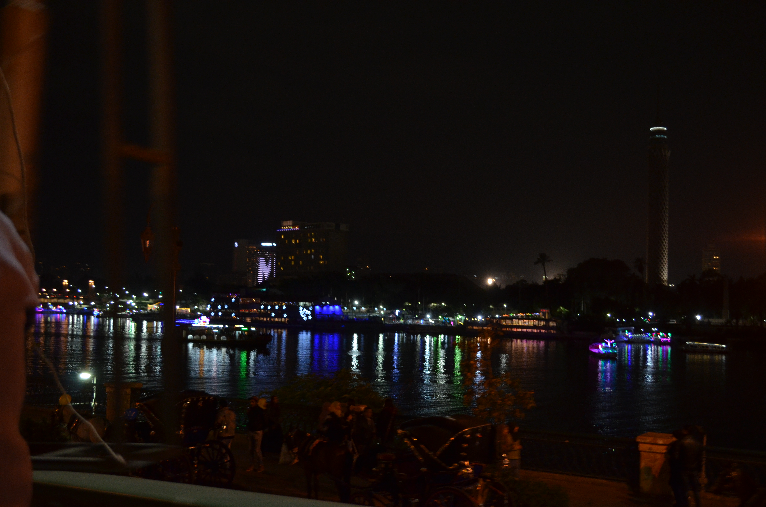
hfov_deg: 46.5
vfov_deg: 31.8
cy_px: 254
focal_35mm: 42
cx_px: 383
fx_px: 892
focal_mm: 28
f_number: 4.5
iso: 1100
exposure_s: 1/30
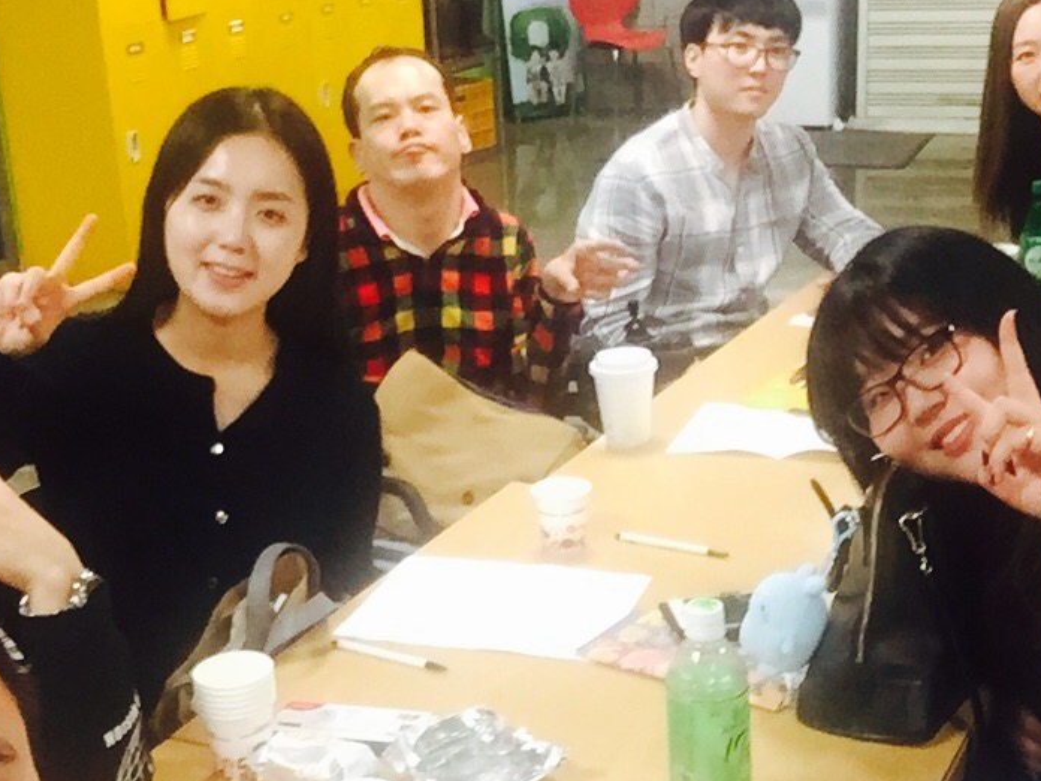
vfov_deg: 25.7
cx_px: 532
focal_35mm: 57
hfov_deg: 33.8
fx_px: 1714
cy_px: 402
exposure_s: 1/30
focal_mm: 2.65
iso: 200
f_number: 2.2
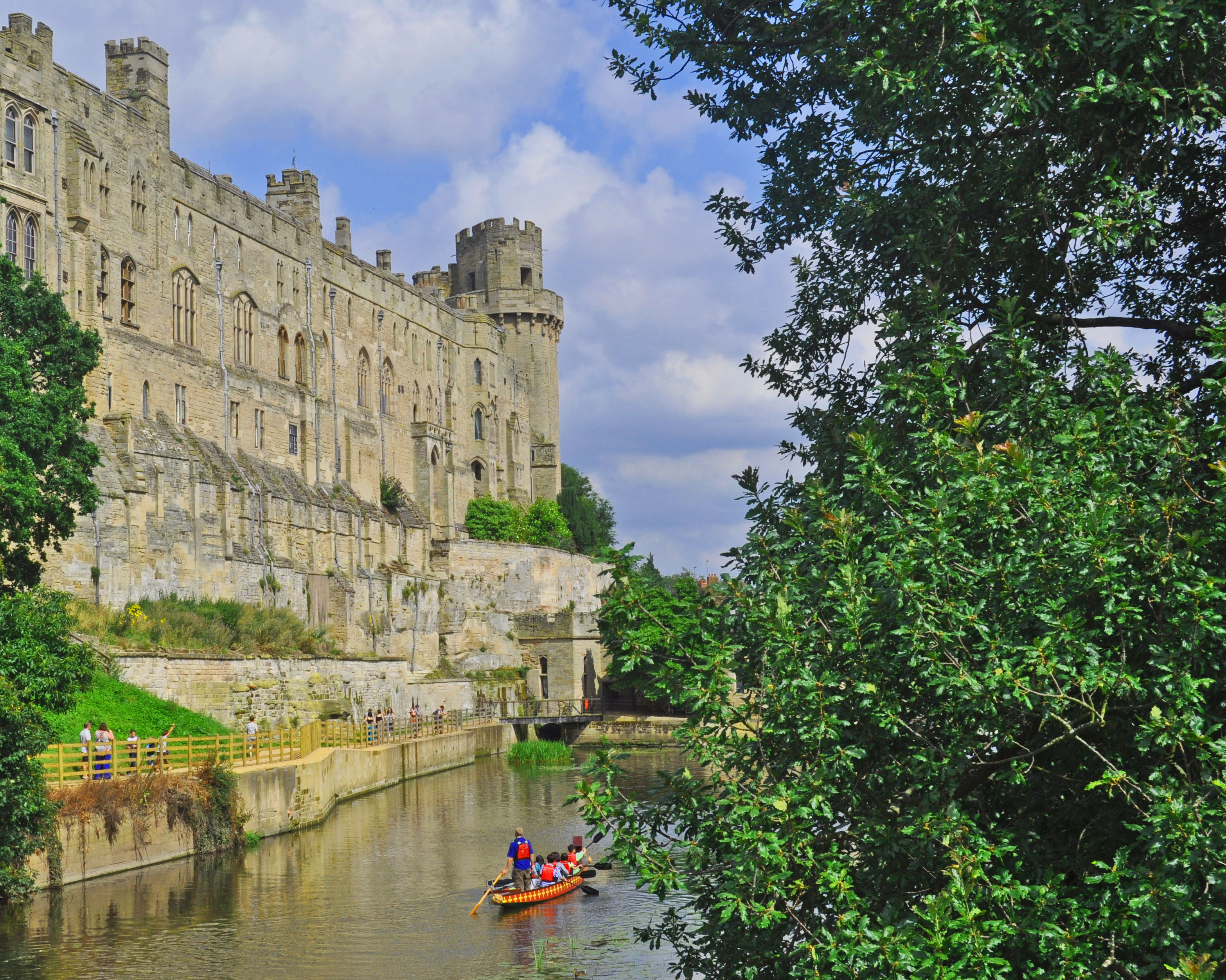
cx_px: 404
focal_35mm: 60
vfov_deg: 25.5
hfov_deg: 31.4
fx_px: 2164
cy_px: 473
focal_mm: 31
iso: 200
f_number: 10
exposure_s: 1/400
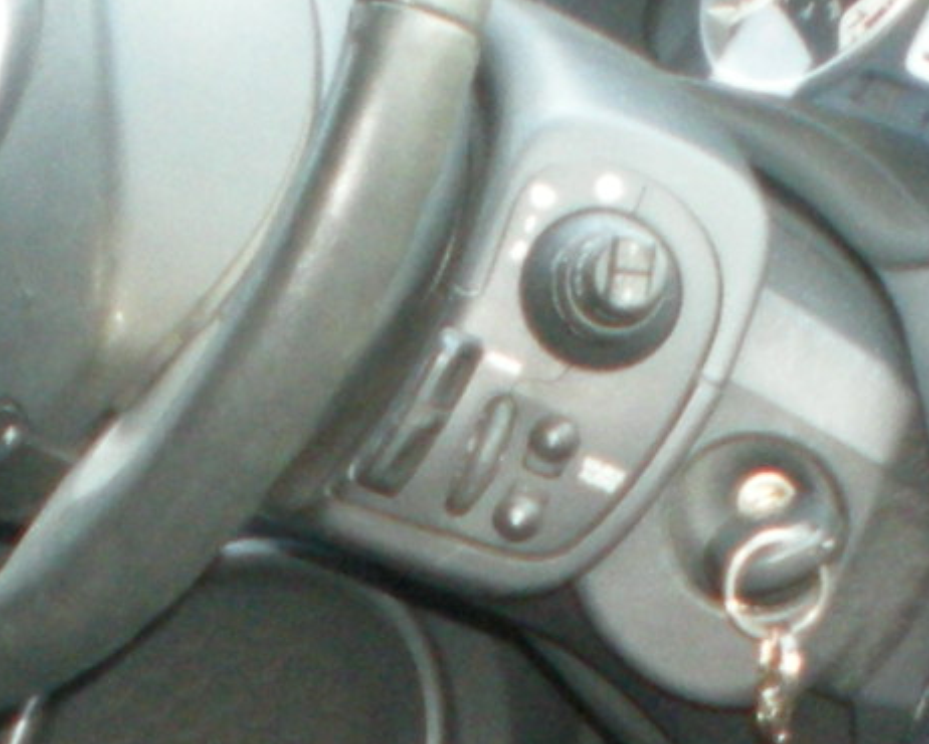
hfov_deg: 9.3
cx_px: 688
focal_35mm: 208
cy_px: 1353
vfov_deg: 7.2
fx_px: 5721
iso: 226
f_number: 3.1
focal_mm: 6.3
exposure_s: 1/30
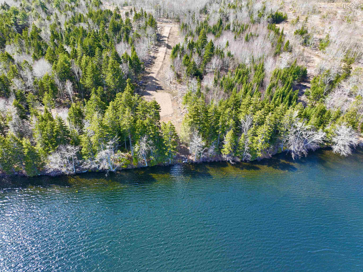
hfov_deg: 71.6
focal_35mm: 24
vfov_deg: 56.8
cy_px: 136
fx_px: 252
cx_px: 182
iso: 150
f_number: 2.8
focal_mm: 12.29
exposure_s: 1/640
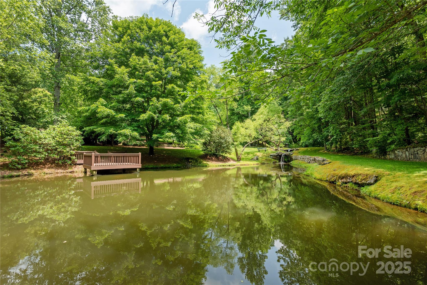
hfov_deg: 93.3
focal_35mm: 17
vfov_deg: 70.5
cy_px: 142
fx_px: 202
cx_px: 214
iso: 320
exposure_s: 1/640
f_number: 7.1
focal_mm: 17
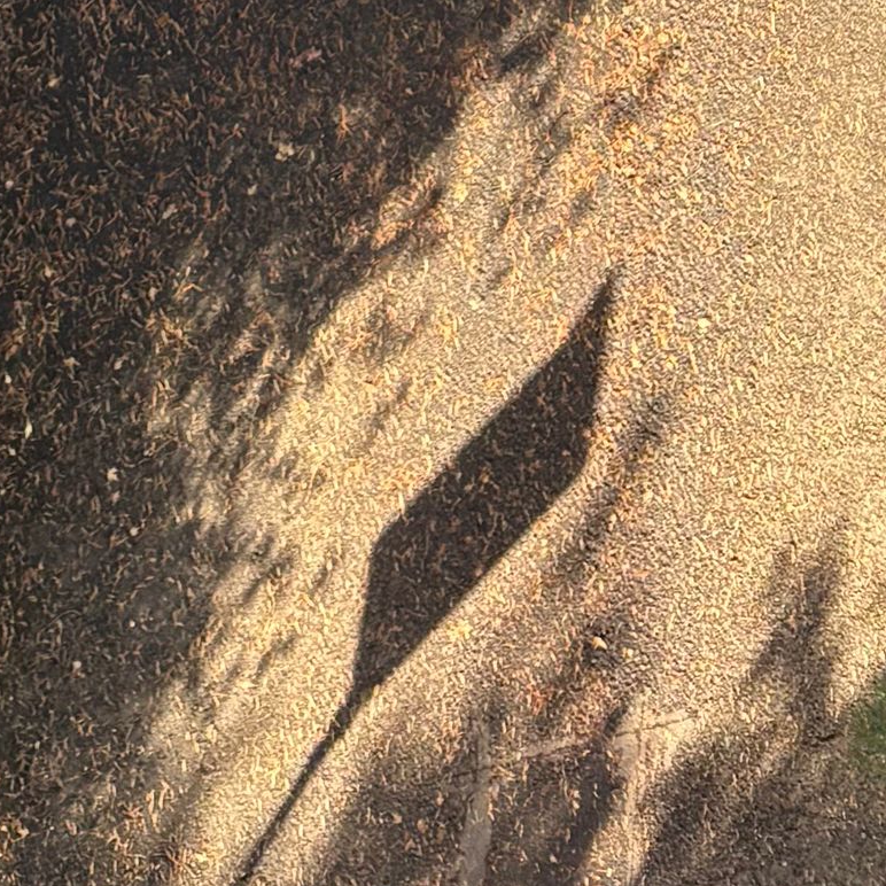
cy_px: -1176
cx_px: -482
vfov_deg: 12.0
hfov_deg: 13.6
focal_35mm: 120
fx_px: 3475
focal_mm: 5.96
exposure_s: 1/313
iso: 64
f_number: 1.6
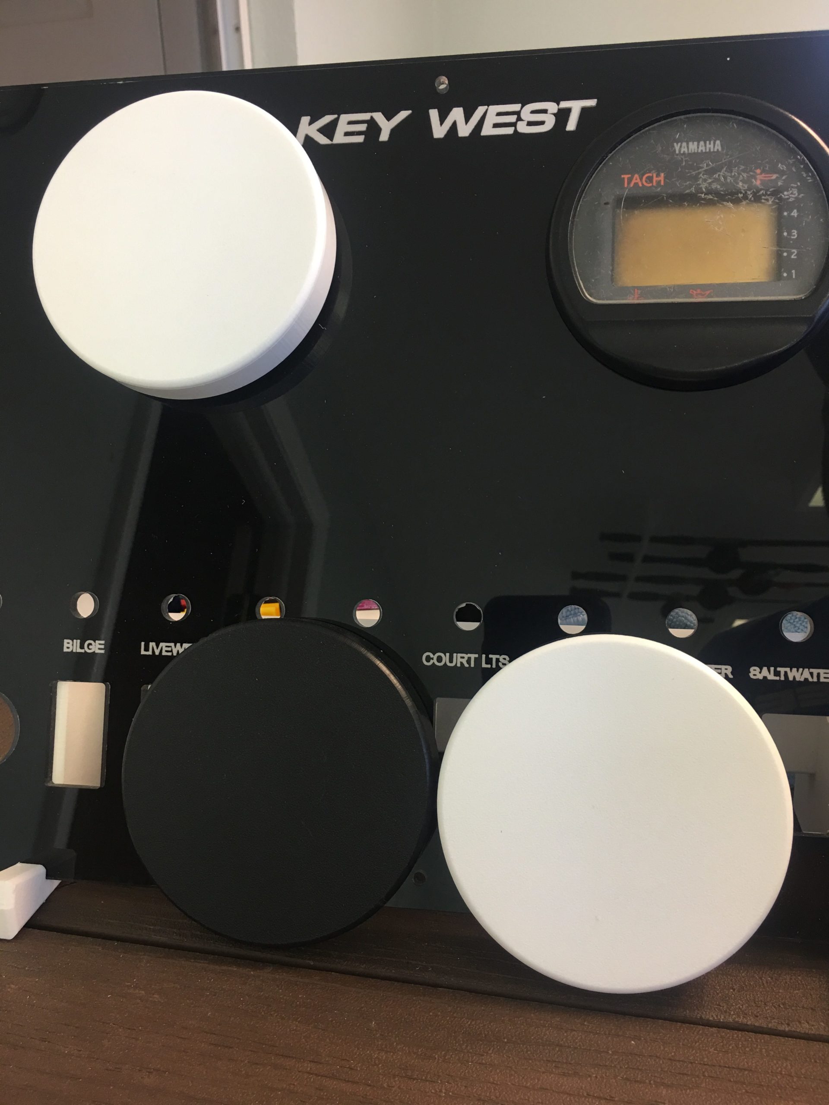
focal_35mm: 29
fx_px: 926
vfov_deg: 61.7
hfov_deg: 48.2
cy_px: 552
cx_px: 414
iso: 40
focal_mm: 4.15
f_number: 2.2
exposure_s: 1/17
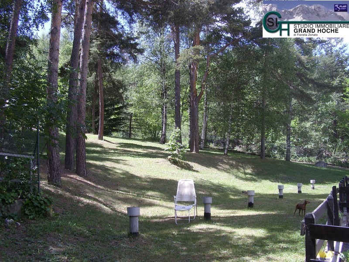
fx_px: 302
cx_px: 174
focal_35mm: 30
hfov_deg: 60.0
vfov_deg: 46.8
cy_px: 131
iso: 71
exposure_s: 1/148
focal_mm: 5.8
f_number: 4.1
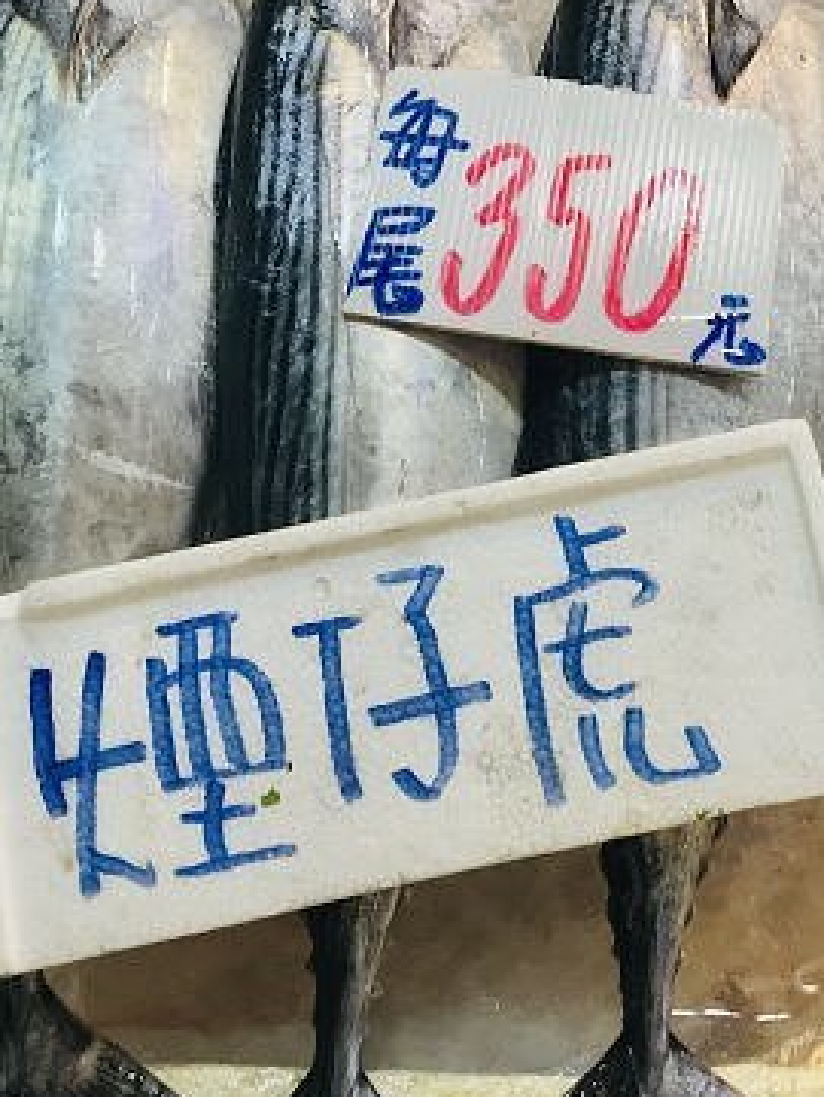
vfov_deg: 30.2
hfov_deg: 23.5
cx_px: 572
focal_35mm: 62
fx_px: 1967
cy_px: 167
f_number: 1.8
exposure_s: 1/60
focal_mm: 3.99
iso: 32
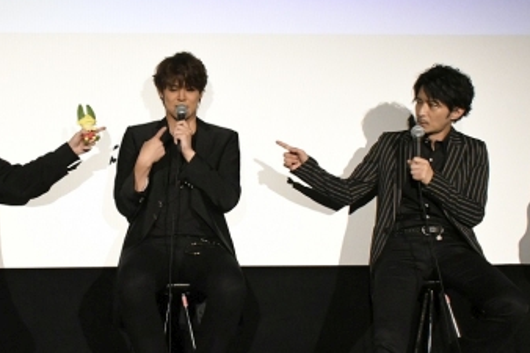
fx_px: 736
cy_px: 172
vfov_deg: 27.0
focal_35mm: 50
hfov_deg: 39.0
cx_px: 165
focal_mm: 22
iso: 12800
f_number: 7.1
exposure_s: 1/160
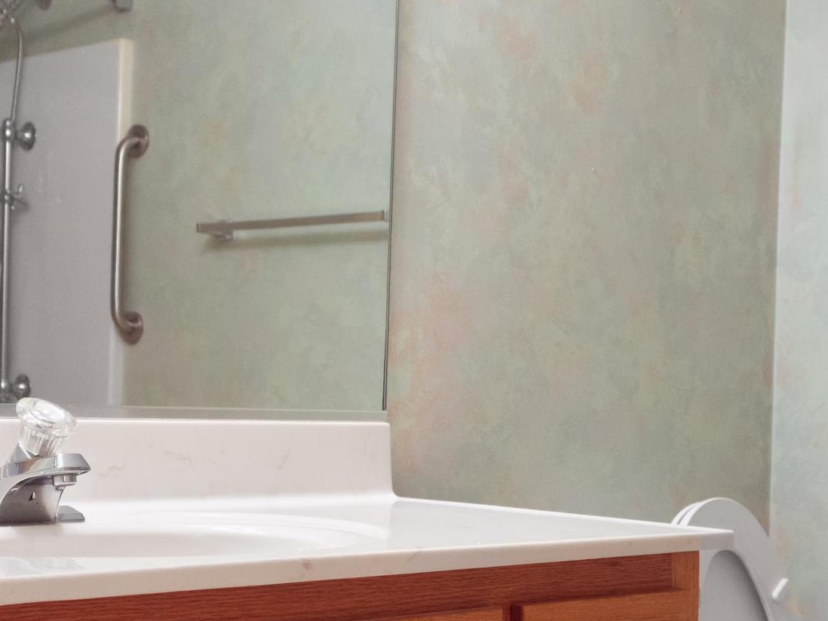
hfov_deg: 28.1
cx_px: 443
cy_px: 462
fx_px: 1651
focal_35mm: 69
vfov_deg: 21.1
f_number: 3.5
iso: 200
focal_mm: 18
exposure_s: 1/60
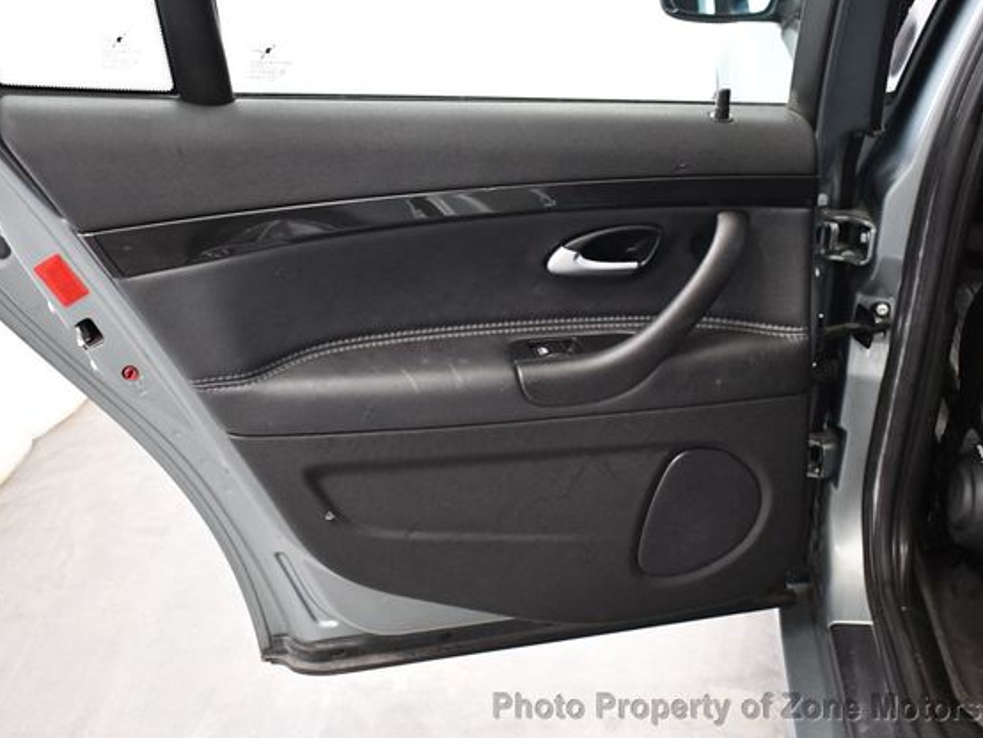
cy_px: 362
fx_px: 1136
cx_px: 472
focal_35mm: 40
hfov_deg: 46.8
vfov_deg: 36.0
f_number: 3.5
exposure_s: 1/100
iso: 3200
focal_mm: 18
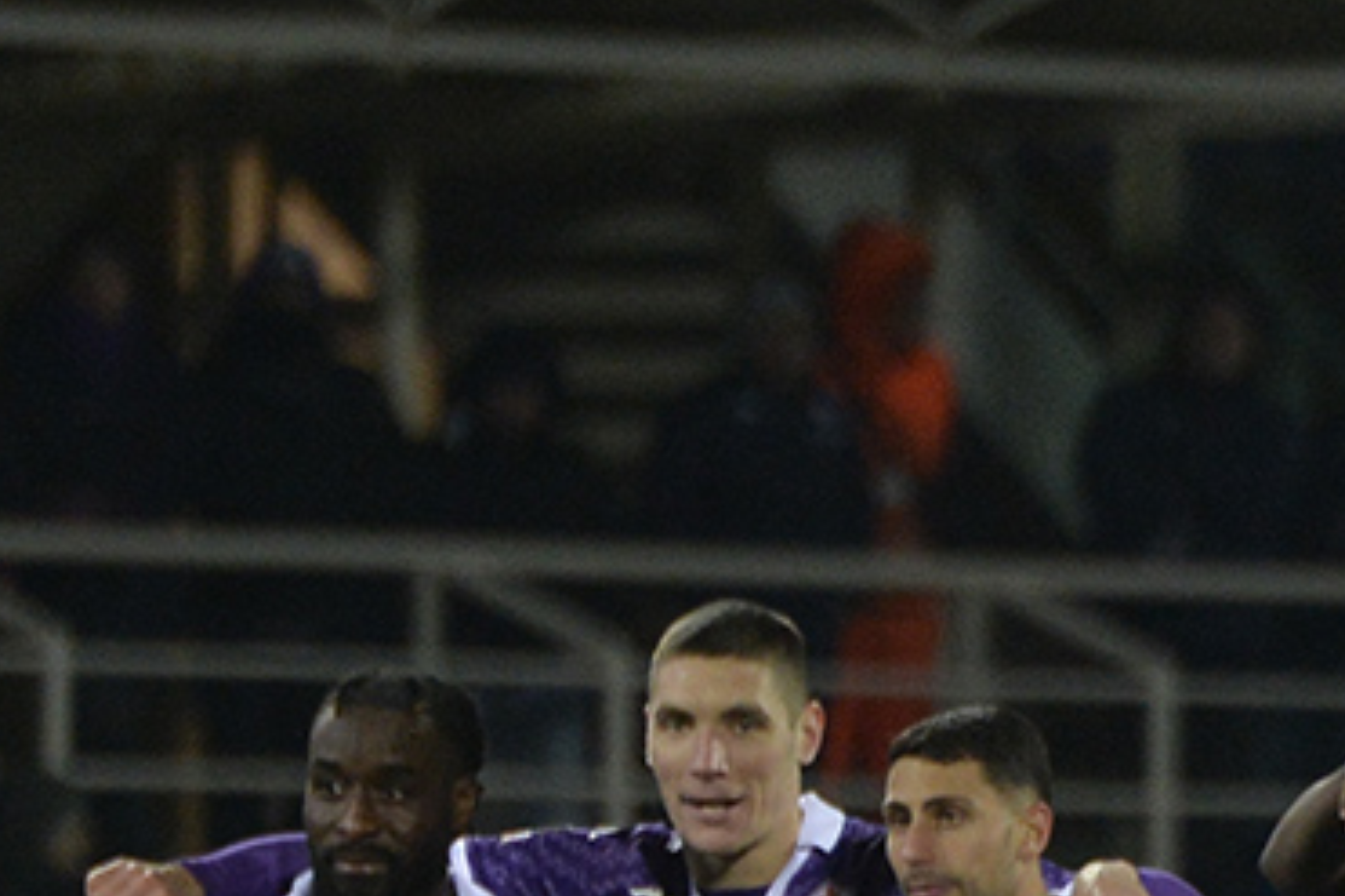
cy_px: 1288
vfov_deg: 1.1
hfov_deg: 1.6
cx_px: 1222
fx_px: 48359
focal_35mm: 1295
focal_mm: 400
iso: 2500
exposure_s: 1/1000
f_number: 5.6
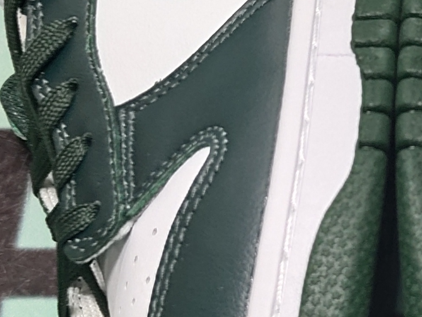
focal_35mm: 122
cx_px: 367
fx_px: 1488
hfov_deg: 16.0
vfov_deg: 12.2
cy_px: 132
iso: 50
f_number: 1.79
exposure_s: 1/1104
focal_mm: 4.35
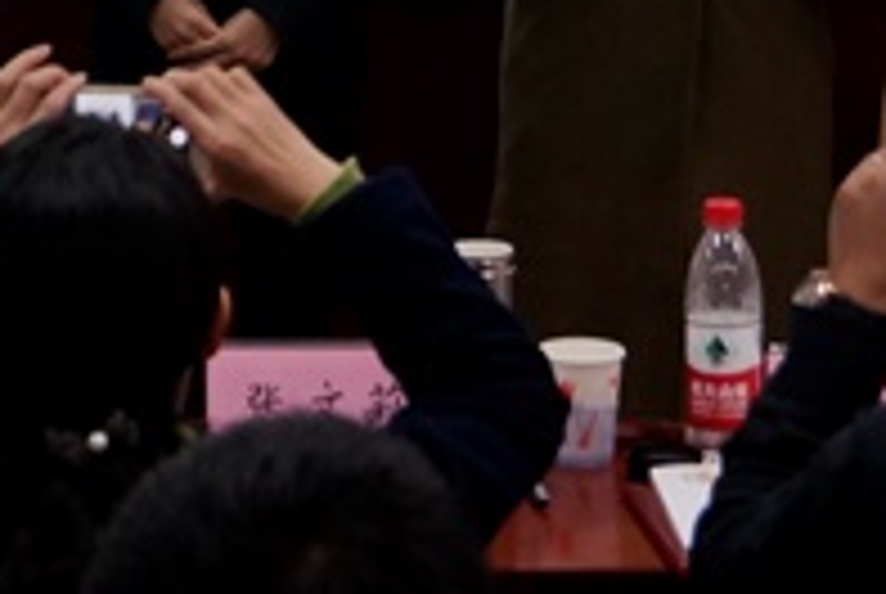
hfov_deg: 12.9
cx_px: 148
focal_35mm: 158
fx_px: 3894
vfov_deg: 8.4
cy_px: -452
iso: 400
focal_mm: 26
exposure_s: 1/60
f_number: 4.5
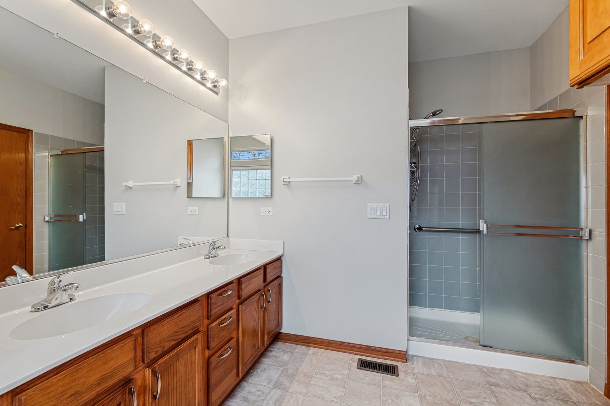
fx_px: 254
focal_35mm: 15
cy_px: 203
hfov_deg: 100.4
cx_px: 305
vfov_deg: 77.3
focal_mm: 10
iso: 400
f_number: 8
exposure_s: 1/60
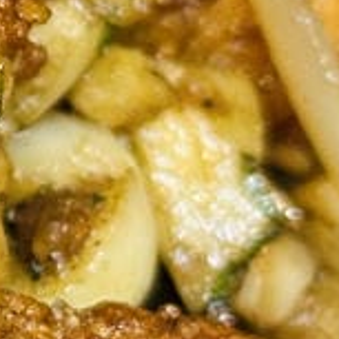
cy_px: -7
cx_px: -545
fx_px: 3690
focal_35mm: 333
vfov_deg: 5.2
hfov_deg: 5.1
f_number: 1.78
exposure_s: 1/60
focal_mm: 6.86
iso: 250
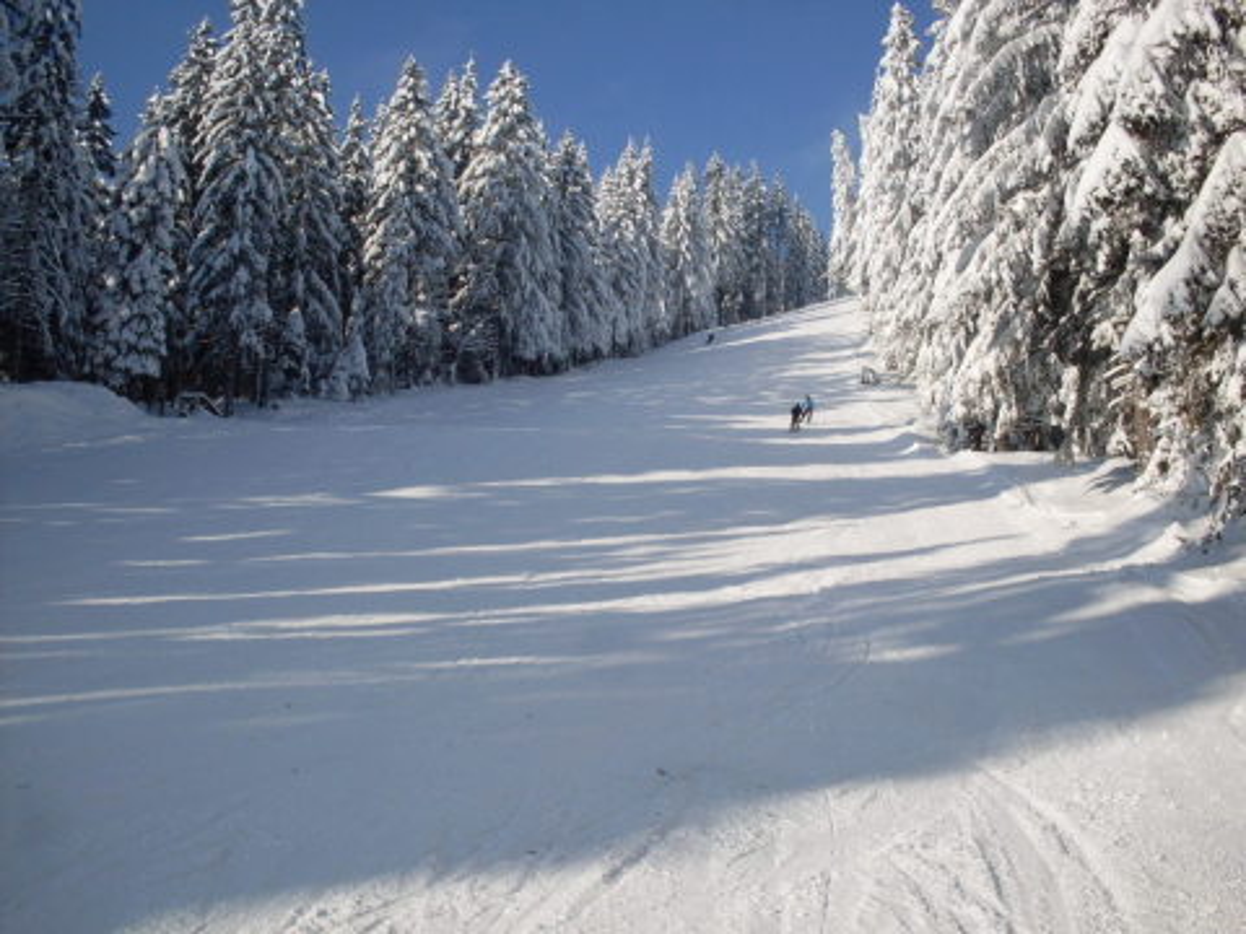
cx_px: 623
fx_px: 1368
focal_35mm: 38
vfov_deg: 37.7
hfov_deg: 49.0
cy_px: 467
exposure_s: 1/350
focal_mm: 6.3
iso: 80
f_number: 8.4
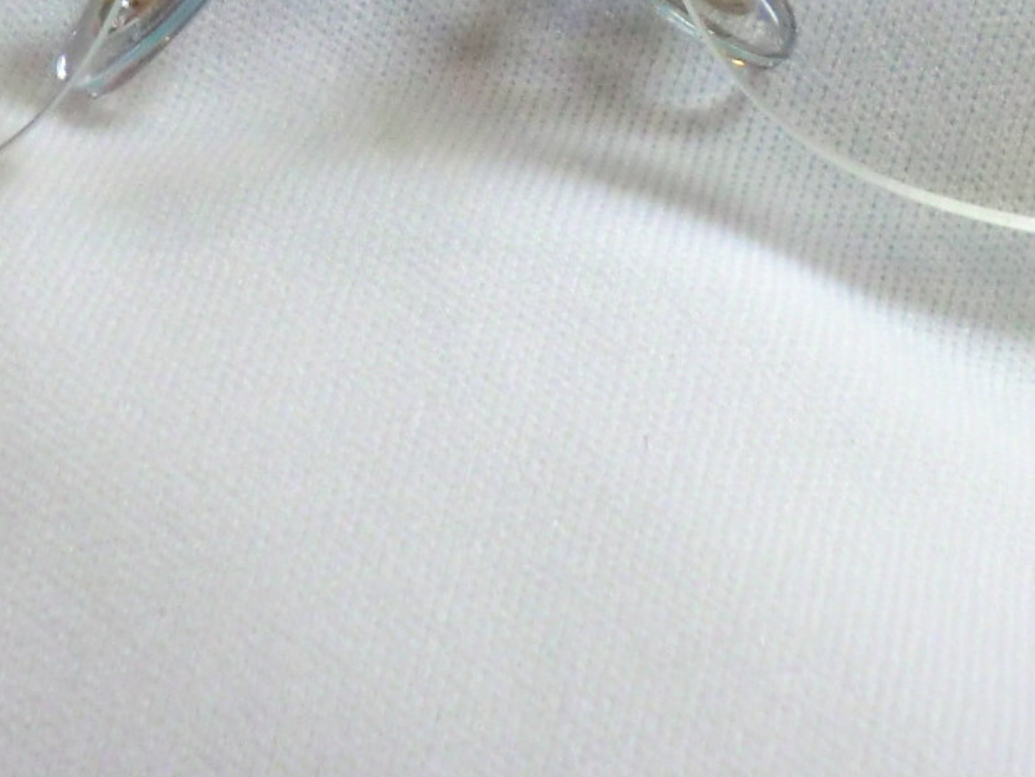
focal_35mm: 106
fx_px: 3171
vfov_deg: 13.6
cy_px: -136
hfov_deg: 18.5
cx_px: 409
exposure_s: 1/60
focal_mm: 5.8
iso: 200
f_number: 3.5
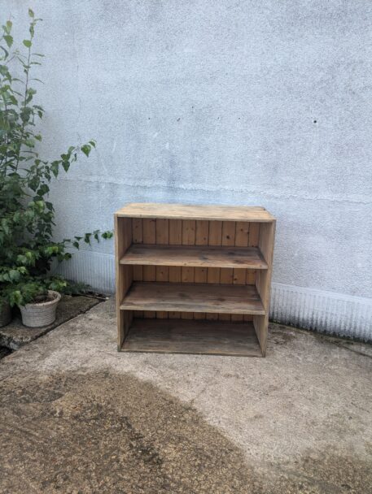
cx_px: 186
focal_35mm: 25
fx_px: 358
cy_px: 247
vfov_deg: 69.3
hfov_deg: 54.9
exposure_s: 1/279
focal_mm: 5.43
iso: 72
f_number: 1.89
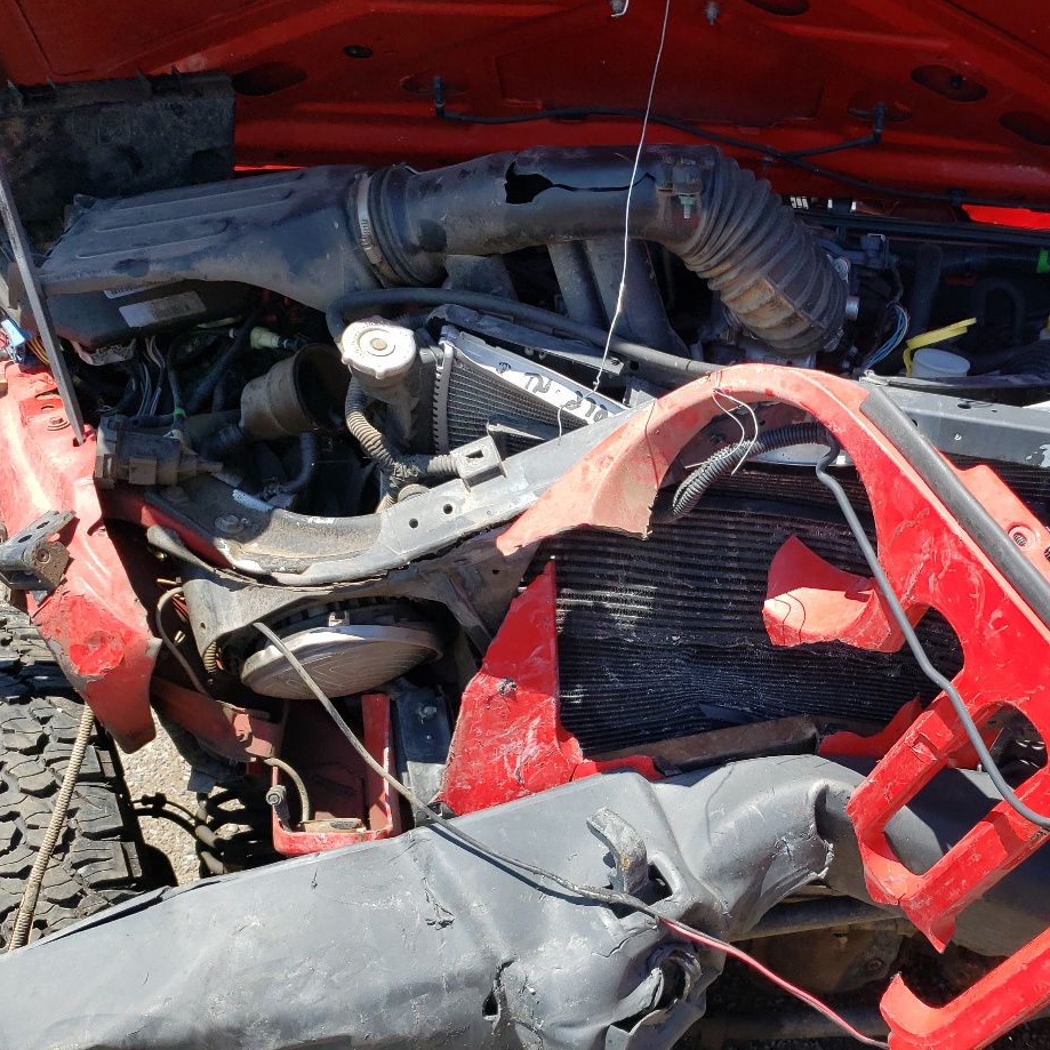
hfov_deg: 40.4
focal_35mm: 40
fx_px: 1373
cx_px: 811
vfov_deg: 41.4
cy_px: 683
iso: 50
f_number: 1.5
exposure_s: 1/1250
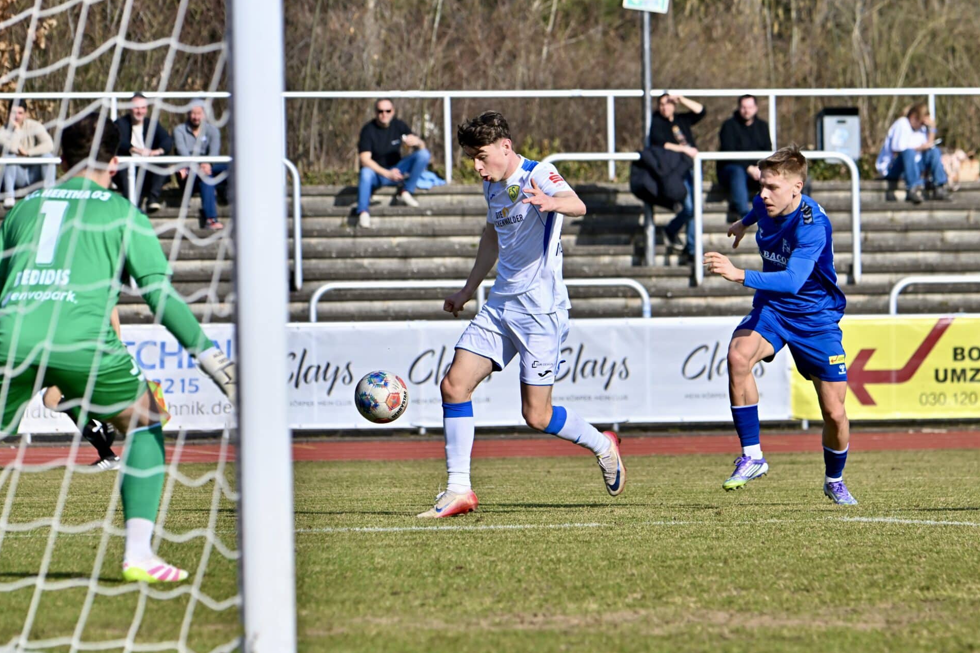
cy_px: 320
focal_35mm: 225
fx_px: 6125
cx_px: 502
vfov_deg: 6.1
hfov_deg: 9.1
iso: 280
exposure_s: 1/1600
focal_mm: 210
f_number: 6.3
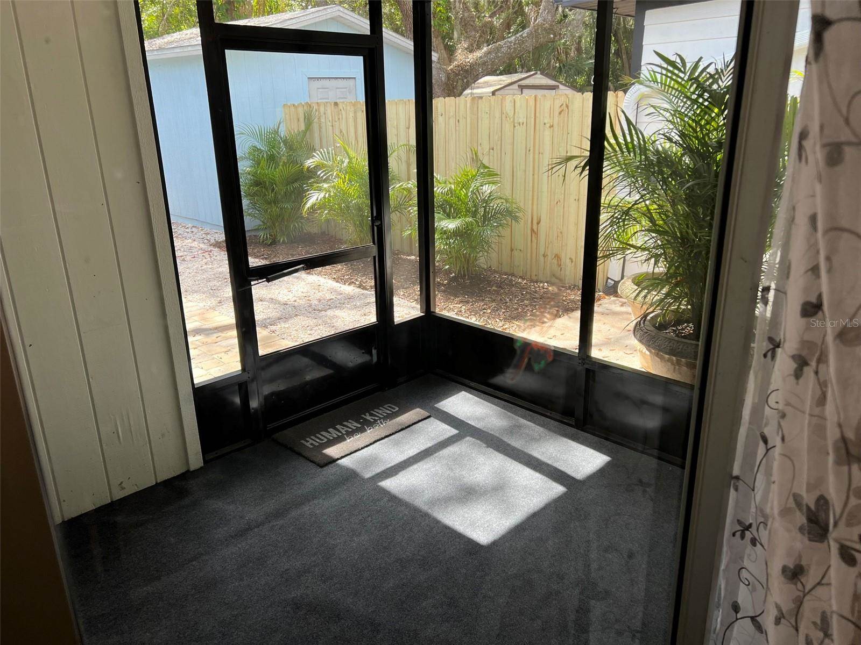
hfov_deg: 67.3
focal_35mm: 26
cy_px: 322
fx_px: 647
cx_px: 430
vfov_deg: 53.1
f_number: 1.5
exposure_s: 1/228
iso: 40
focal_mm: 5.7
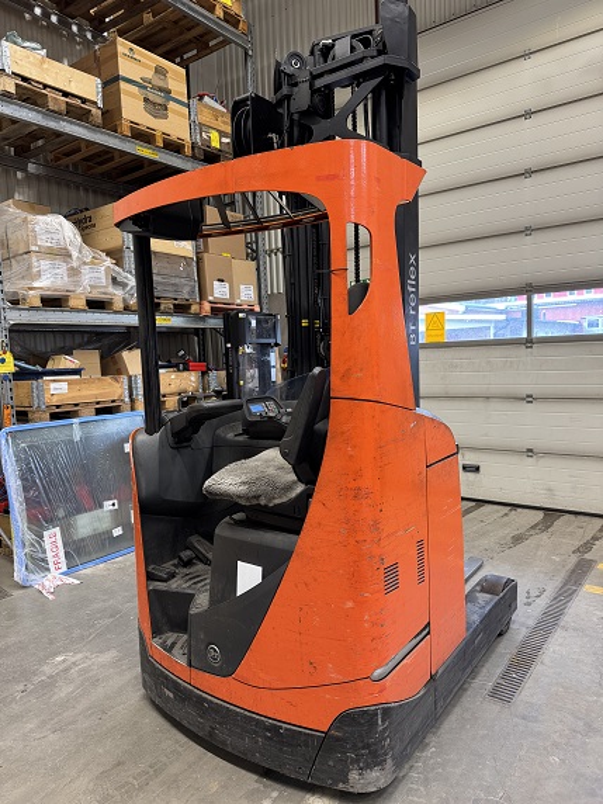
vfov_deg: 71.6
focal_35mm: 24
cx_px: 302
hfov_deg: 56.8
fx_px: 557
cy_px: 402
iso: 250
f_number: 1.78
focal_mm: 6.76
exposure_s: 1/60
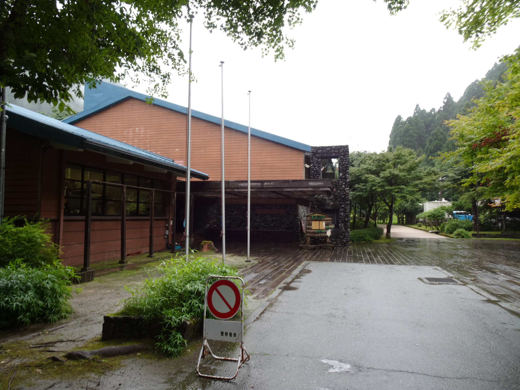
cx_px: 260
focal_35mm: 24
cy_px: 195
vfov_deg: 56.8
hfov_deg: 71.6
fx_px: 361
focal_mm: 4.25
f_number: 3.5
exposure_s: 1/60
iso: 80
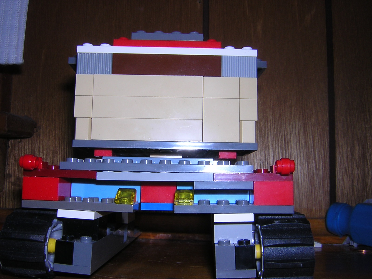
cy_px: 140
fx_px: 387
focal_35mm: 36
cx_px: 186
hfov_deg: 51.4
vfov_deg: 39.7
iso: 100
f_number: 5.2
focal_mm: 4.7
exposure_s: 1/60.1
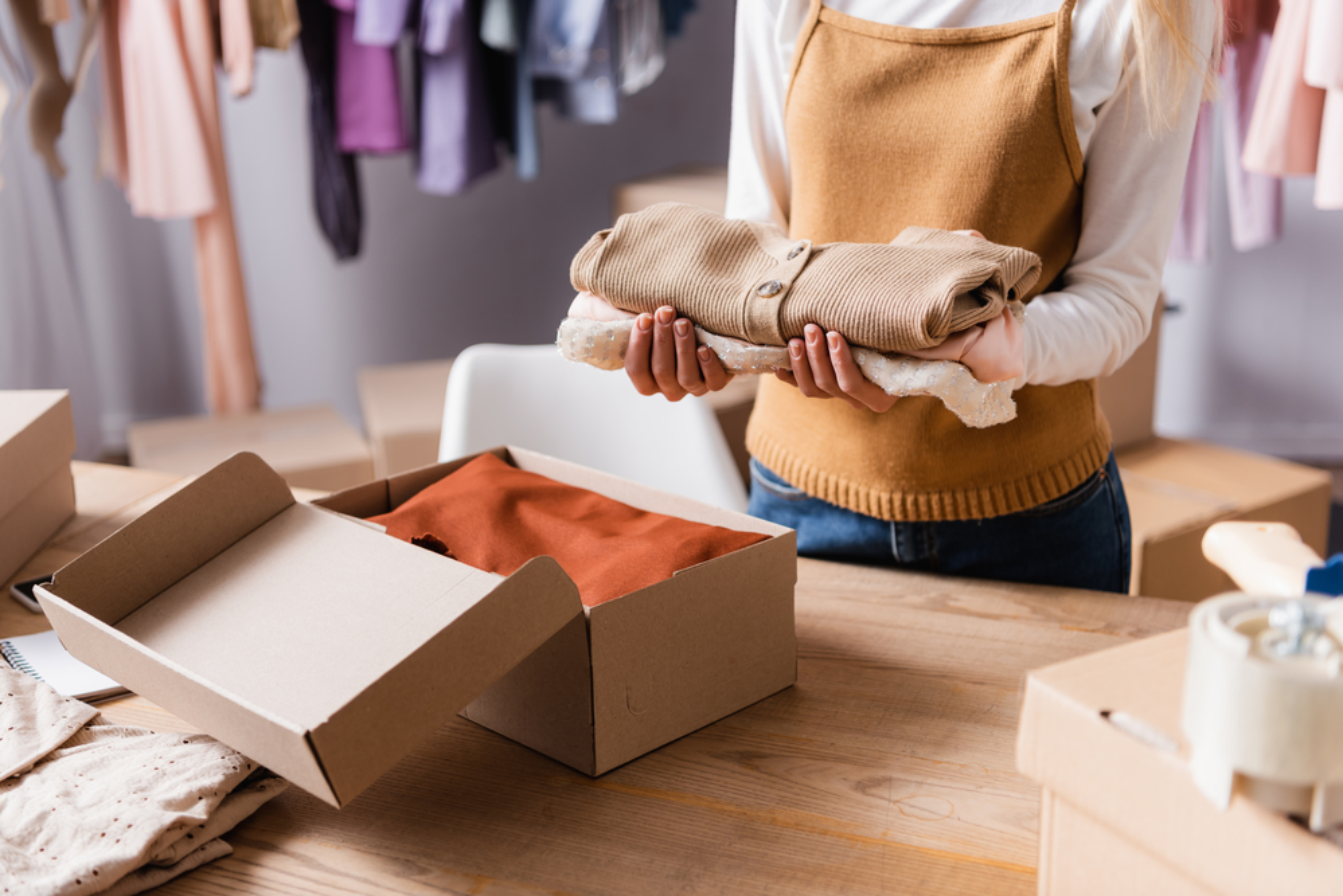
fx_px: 1791
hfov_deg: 41.1
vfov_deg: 28.1
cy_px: 448
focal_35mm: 48
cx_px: 672
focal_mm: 48
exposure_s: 1/200
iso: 80
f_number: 3.2
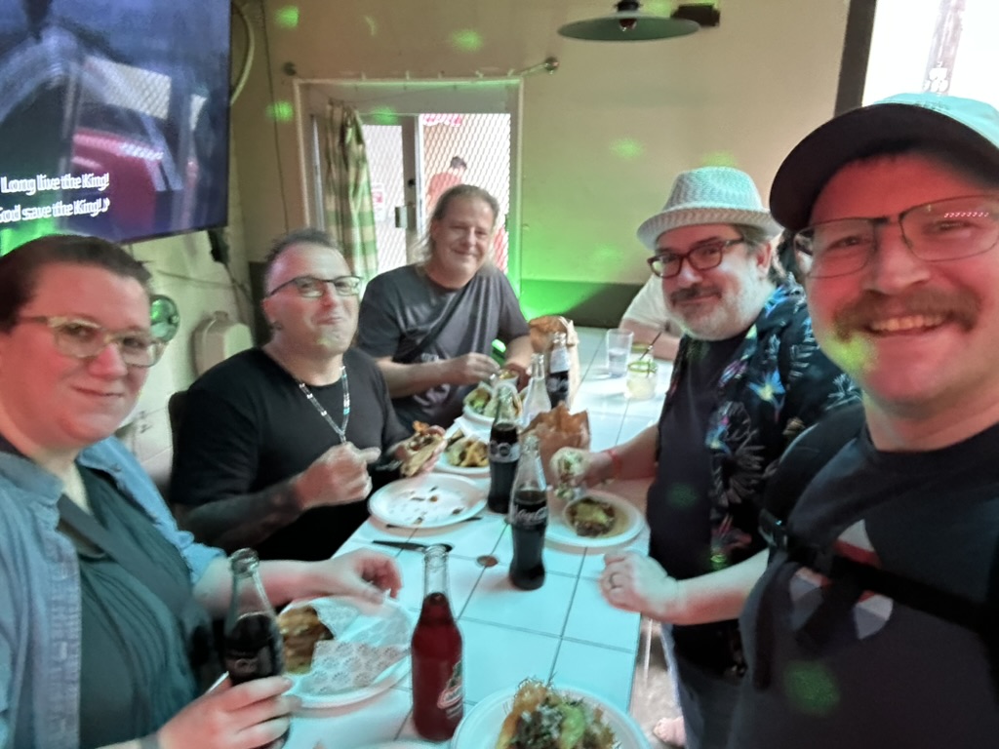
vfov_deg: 58.9
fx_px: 664
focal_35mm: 23
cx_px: 500
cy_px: 374
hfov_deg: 73.9
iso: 800
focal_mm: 2.69
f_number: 1.9
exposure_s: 1/15
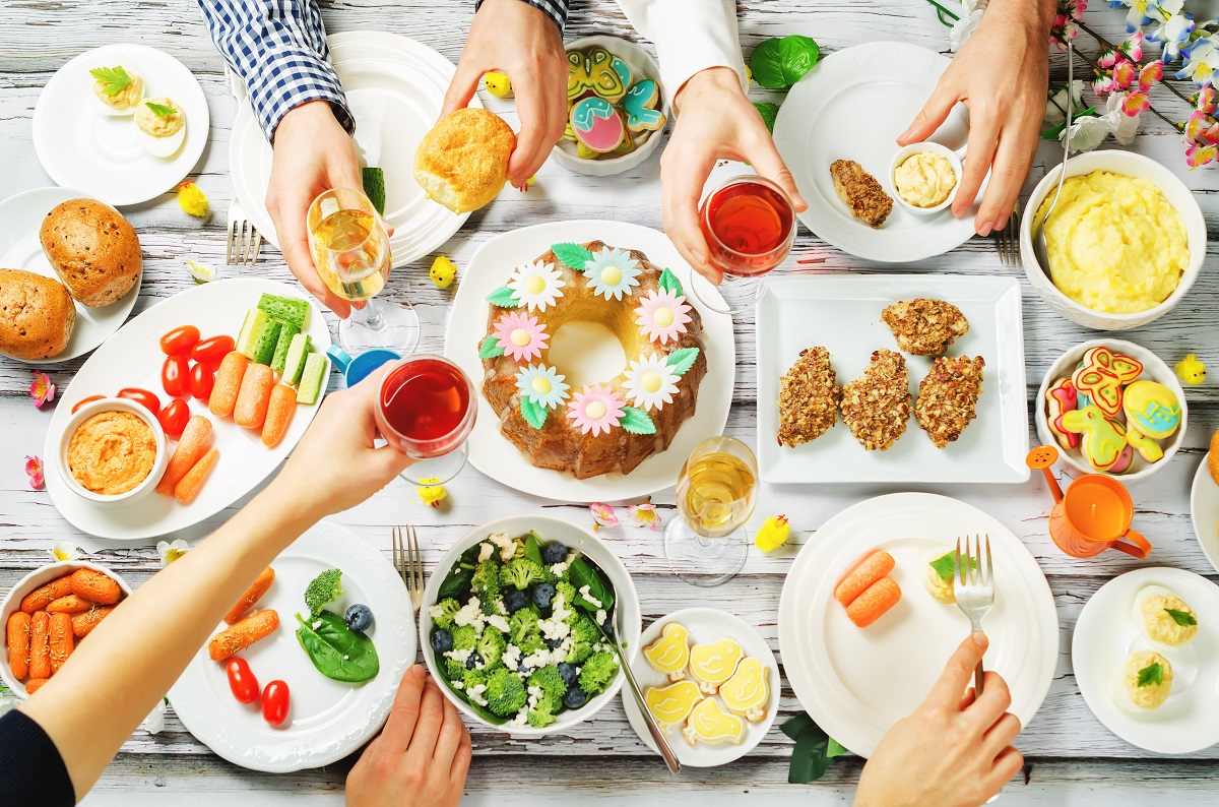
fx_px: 2027
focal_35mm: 60
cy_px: 404
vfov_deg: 22.5
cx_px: 610
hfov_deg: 33.5
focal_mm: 40
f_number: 6.3
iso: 100
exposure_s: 1/160
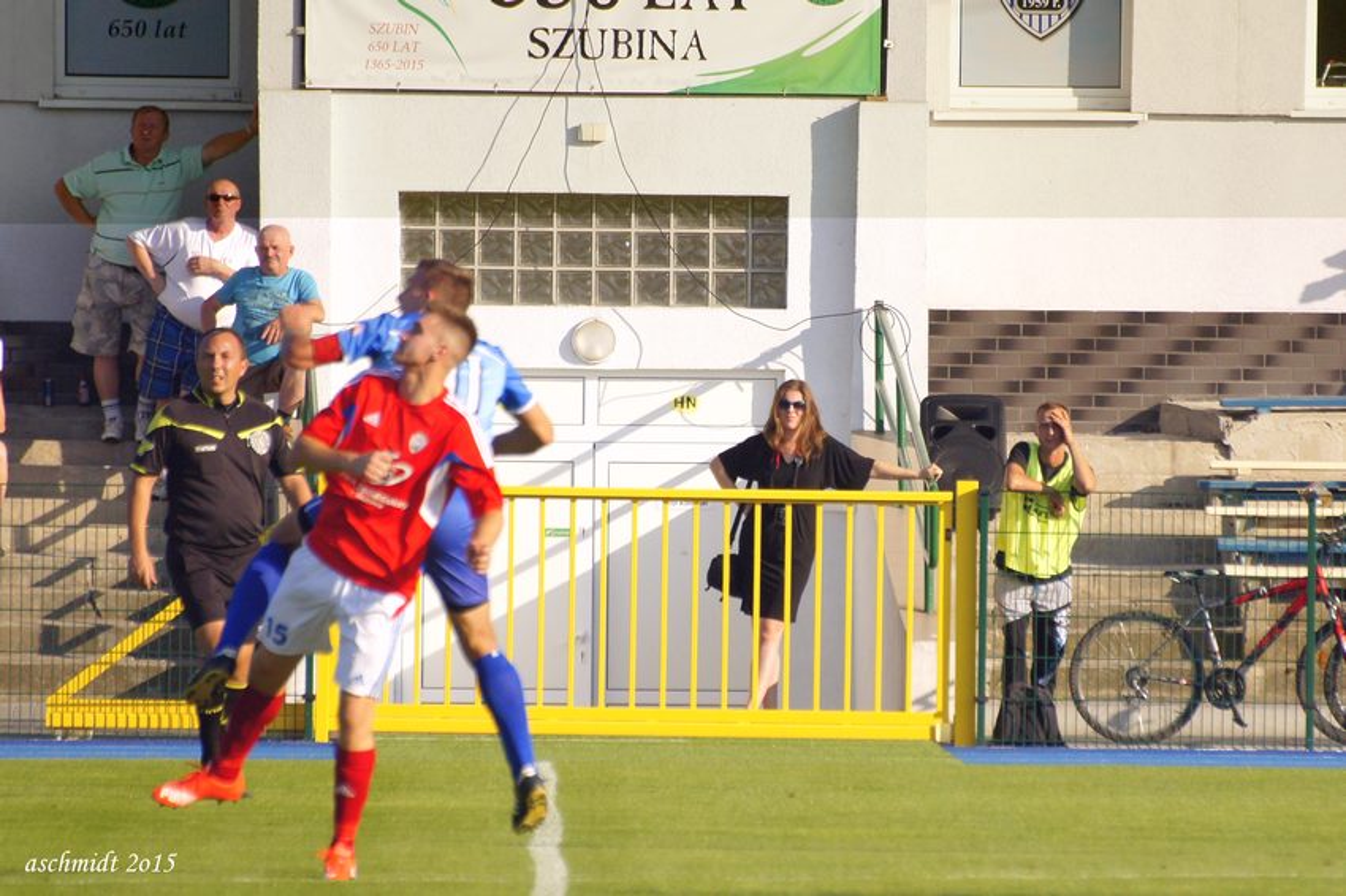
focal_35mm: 450
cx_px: 673
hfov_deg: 4.6
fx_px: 16818
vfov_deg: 3.1
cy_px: 448
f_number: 5.6
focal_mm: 300
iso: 500
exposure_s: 1/2500
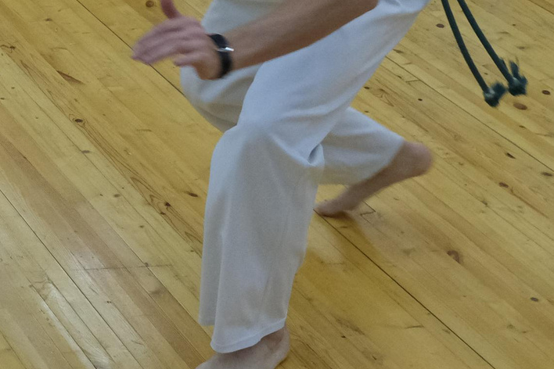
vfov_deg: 10.9
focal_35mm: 123
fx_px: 1893
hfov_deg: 15.9
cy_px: -109
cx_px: -151
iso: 3200
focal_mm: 22.8
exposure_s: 1/320
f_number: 4.2
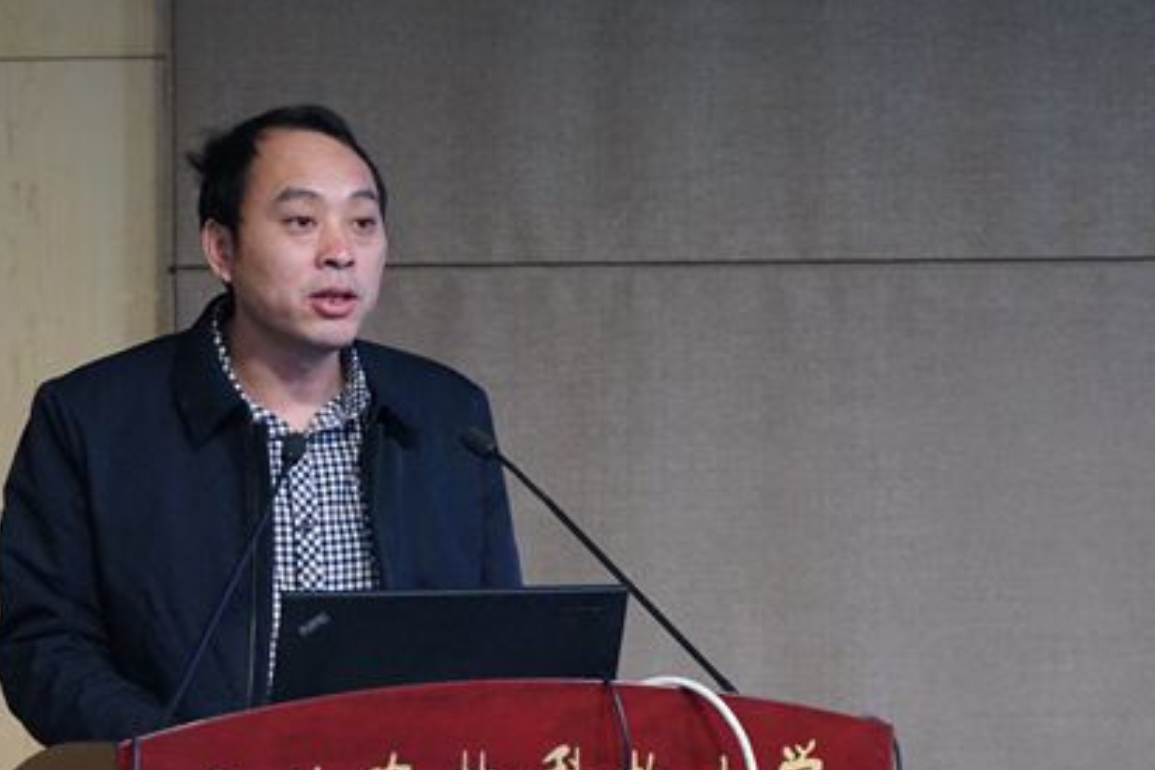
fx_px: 5486
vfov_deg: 8.0
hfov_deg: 12.0
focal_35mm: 171
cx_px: 503
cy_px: 447
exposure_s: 1/60
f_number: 6.3
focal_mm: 117
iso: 6400
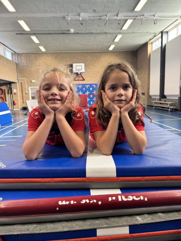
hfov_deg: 56.8
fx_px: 167
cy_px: 120
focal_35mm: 24
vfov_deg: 71.6
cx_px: 90
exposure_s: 1/50
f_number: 1.78
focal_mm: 6.76
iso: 125
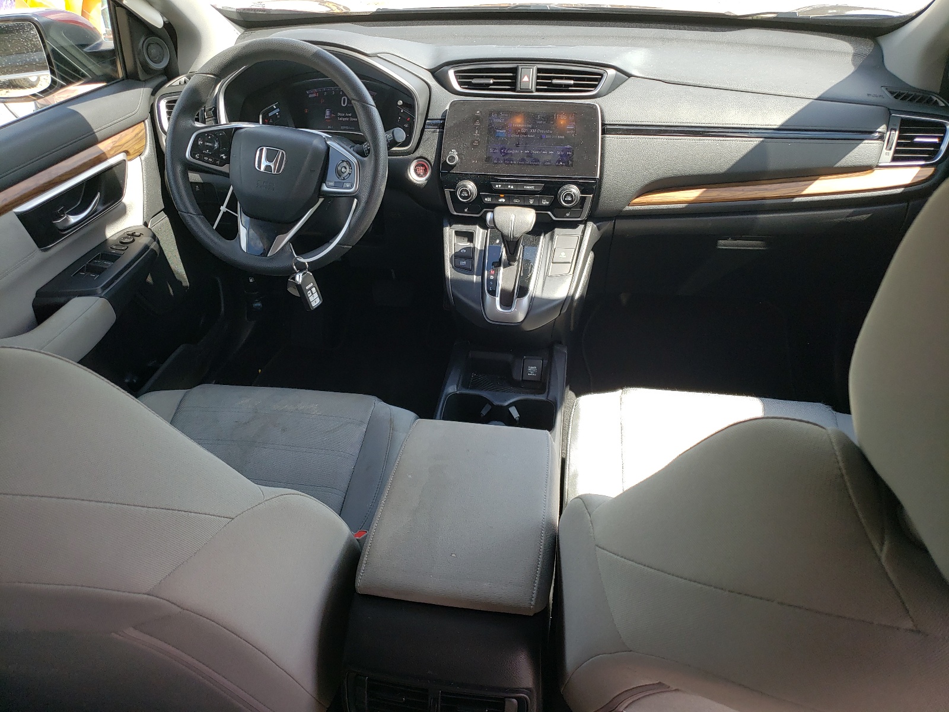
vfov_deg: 53.1
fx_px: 713
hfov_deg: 67.3
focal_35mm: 26
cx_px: 474
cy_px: 356
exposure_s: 1/345
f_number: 1.5
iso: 50
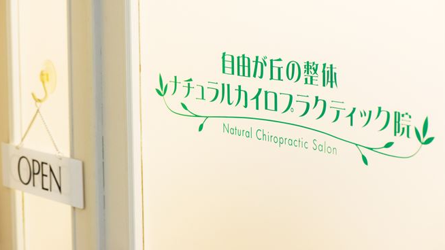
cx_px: 222
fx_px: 1310
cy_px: 117
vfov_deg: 10.9
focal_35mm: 111
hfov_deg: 19.3
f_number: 8
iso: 3200
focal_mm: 105
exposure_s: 1/100
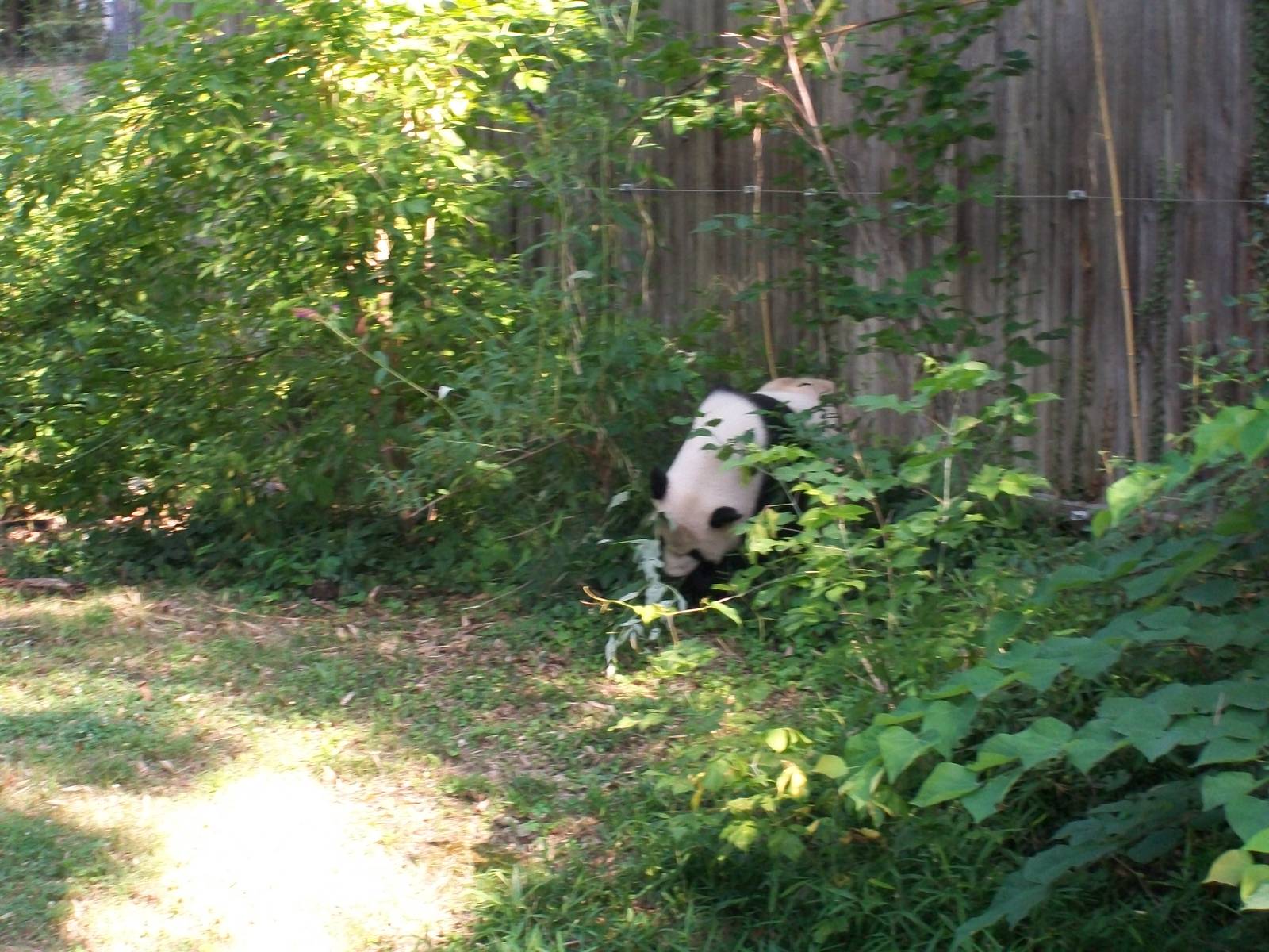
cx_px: 634
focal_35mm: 108
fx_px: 3959
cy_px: 476
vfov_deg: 13.7
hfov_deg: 18.2
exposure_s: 1/50
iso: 160
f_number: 4.8
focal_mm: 18
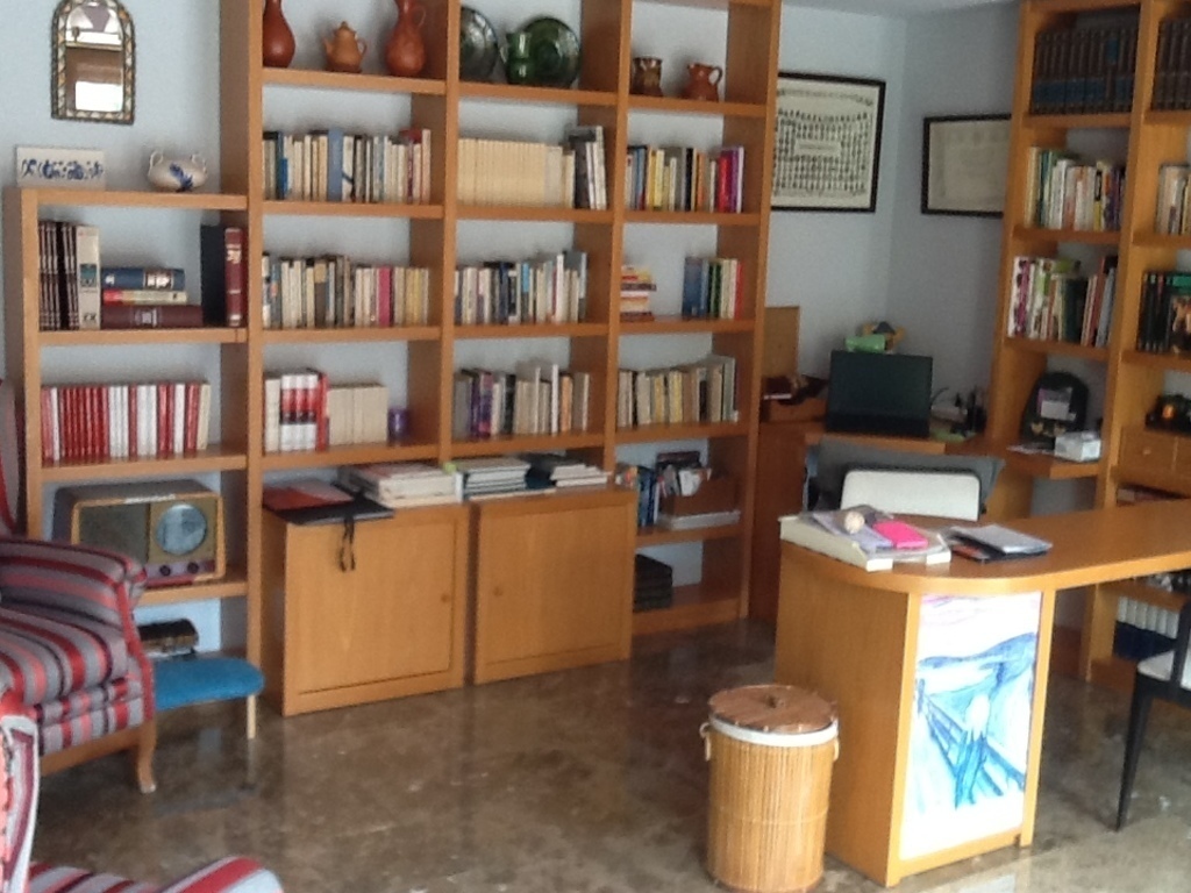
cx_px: 596
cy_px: 446
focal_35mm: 44
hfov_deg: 42.9
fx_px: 1514
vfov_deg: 32.9
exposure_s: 1/30
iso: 64
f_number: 2.4
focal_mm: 2.03
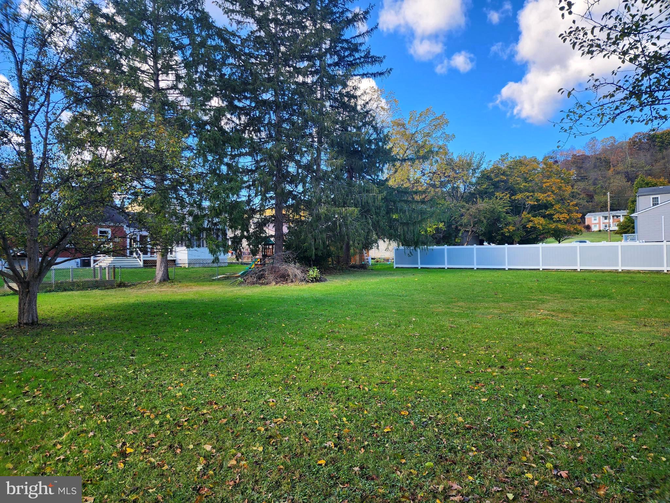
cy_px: 252
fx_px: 445
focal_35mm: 23
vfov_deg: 58.9
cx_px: 335
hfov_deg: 73.9
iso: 12
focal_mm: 6.4
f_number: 1.8
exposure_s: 1/212
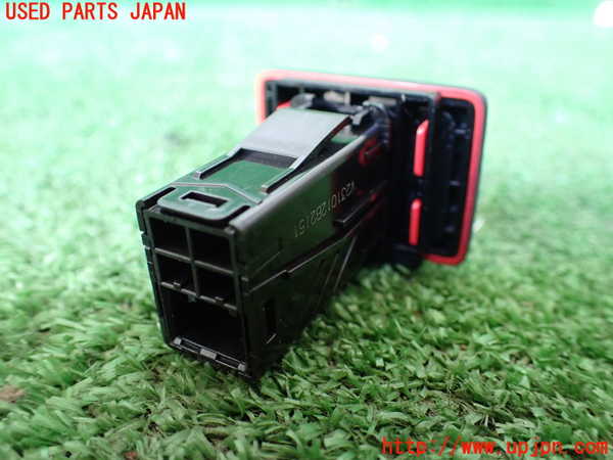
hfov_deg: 60.0
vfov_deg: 46.8
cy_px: 230
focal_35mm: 30
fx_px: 531
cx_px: 306
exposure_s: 1/40
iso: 800
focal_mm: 5.4
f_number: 2.3
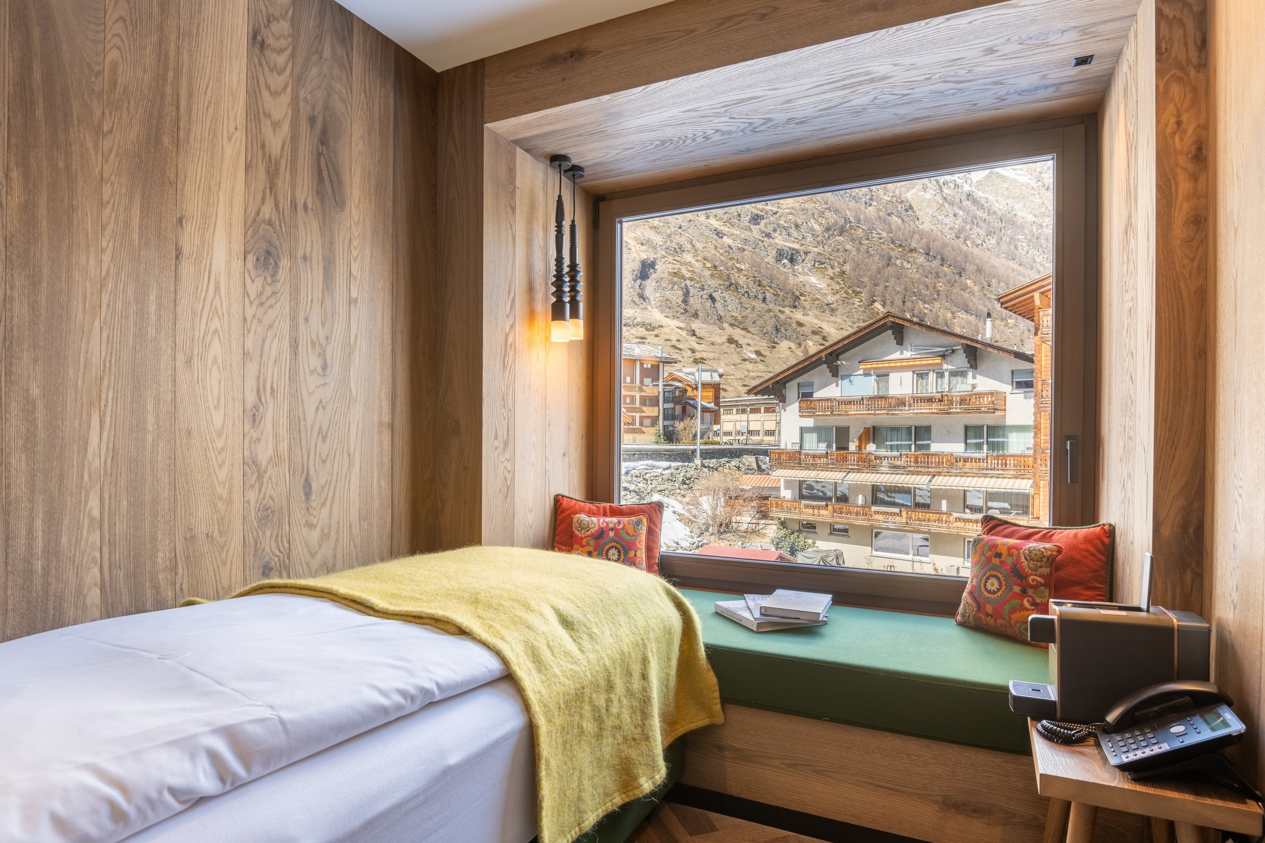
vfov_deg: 64.6
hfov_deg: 86.9
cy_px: 422
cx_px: 632
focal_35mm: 19
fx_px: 668
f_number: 8
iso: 100
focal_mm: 19
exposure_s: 1/200
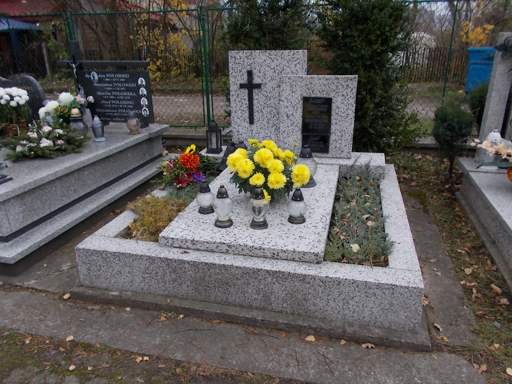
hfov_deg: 67.3
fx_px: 385
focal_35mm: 26
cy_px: 192
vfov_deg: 53.1
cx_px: 256
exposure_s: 1/80
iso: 80
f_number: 3.2
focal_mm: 4.6
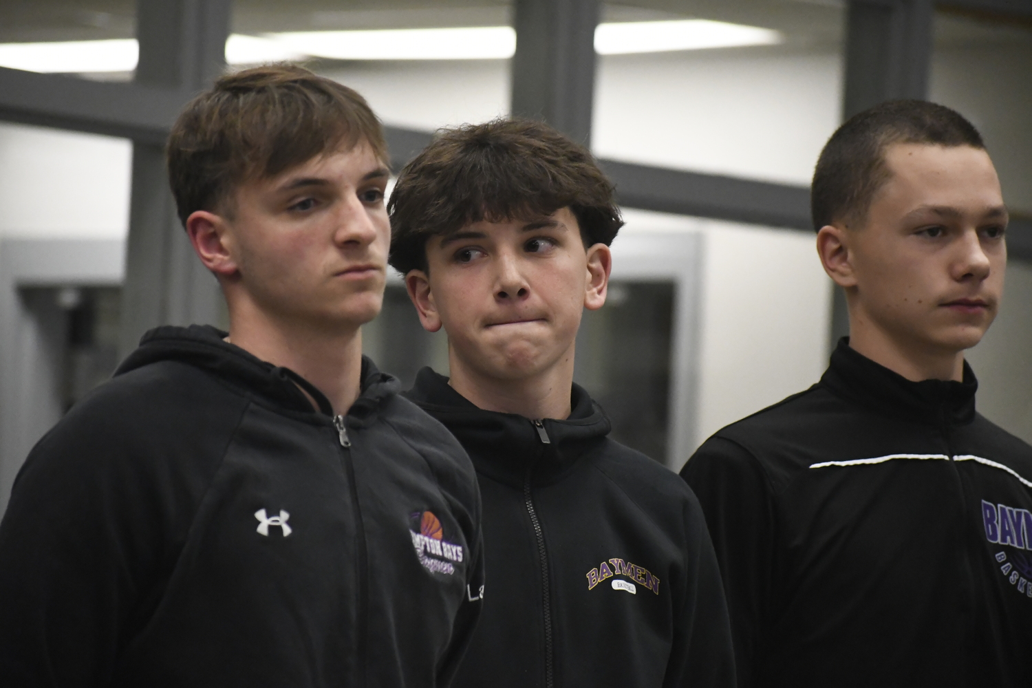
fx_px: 6879
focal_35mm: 240
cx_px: 516
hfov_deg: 8.6
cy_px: 344
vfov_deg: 5.7
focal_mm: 160
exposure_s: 1/500
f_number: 5
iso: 8000
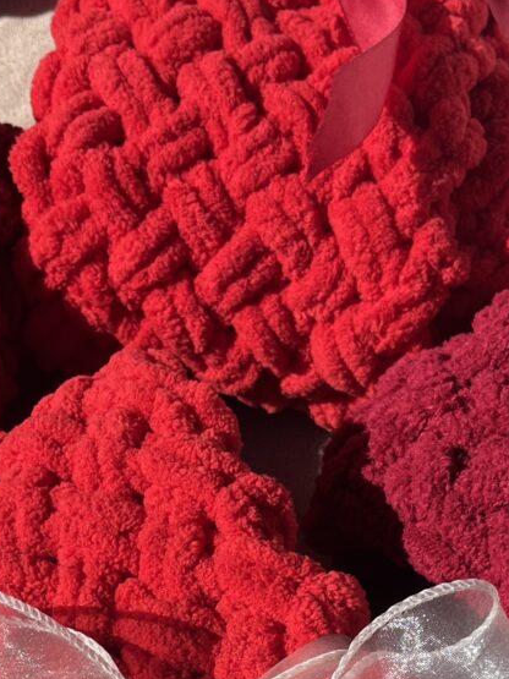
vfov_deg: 24.2
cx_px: 226
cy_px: 761
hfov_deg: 19.6
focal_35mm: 75
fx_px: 1471
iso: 50
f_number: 1.6
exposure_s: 1/4016
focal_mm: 5.1
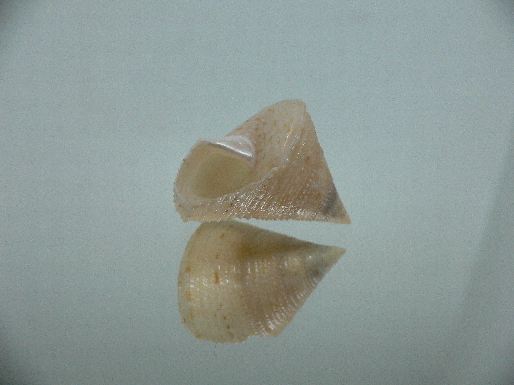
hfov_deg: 52.6
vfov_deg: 40.7
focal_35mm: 35
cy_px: 192
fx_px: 520
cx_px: 257
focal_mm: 4.6
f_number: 2.8
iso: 200
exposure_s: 1/60
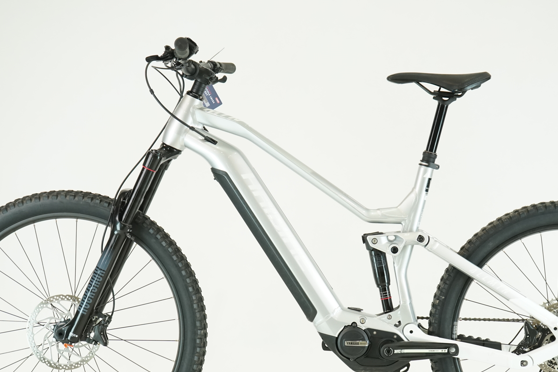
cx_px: 319
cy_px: 233
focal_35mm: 73
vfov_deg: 18.6
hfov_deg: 27.7
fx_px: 1131
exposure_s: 1/200
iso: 1600
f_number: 5.6
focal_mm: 51
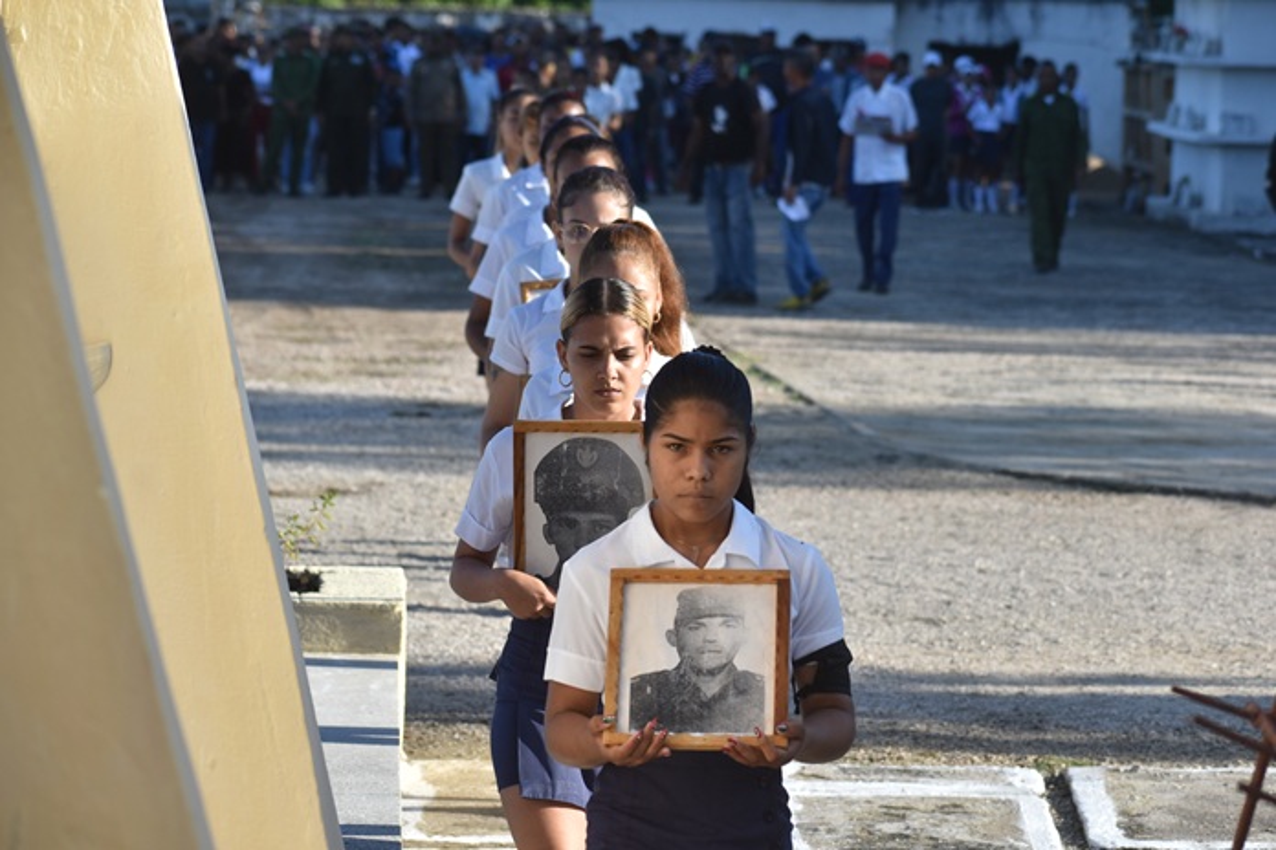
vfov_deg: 8.3
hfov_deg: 12.5
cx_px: 638
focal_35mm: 165
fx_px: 5848
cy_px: 425
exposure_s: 1/640
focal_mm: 110
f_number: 6.3
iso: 200
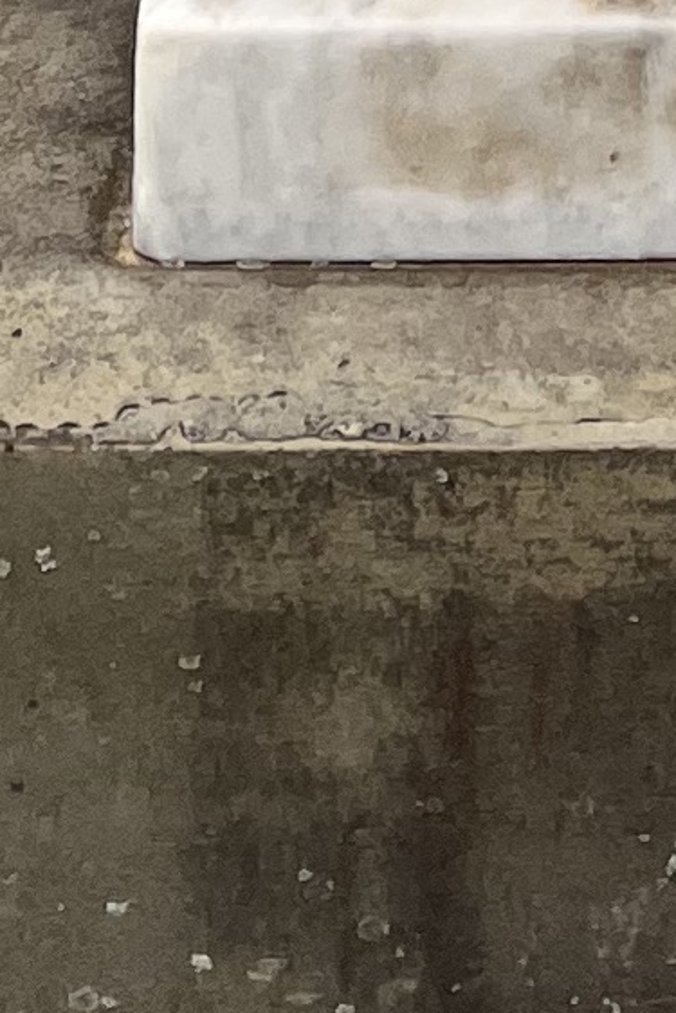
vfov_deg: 8.7
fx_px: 5461
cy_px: -2060
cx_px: 748
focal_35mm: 194
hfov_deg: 7.0
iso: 50
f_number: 1.6
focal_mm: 5.1
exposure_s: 1/508
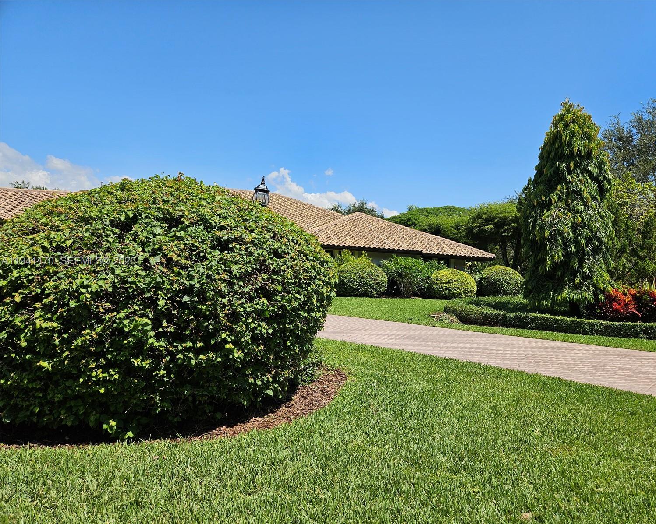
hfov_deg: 70.2
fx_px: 466
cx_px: 350
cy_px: 262
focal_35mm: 24
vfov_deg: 58.8
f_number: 1.8
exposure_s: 1/2198
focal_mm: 5.4
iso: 25
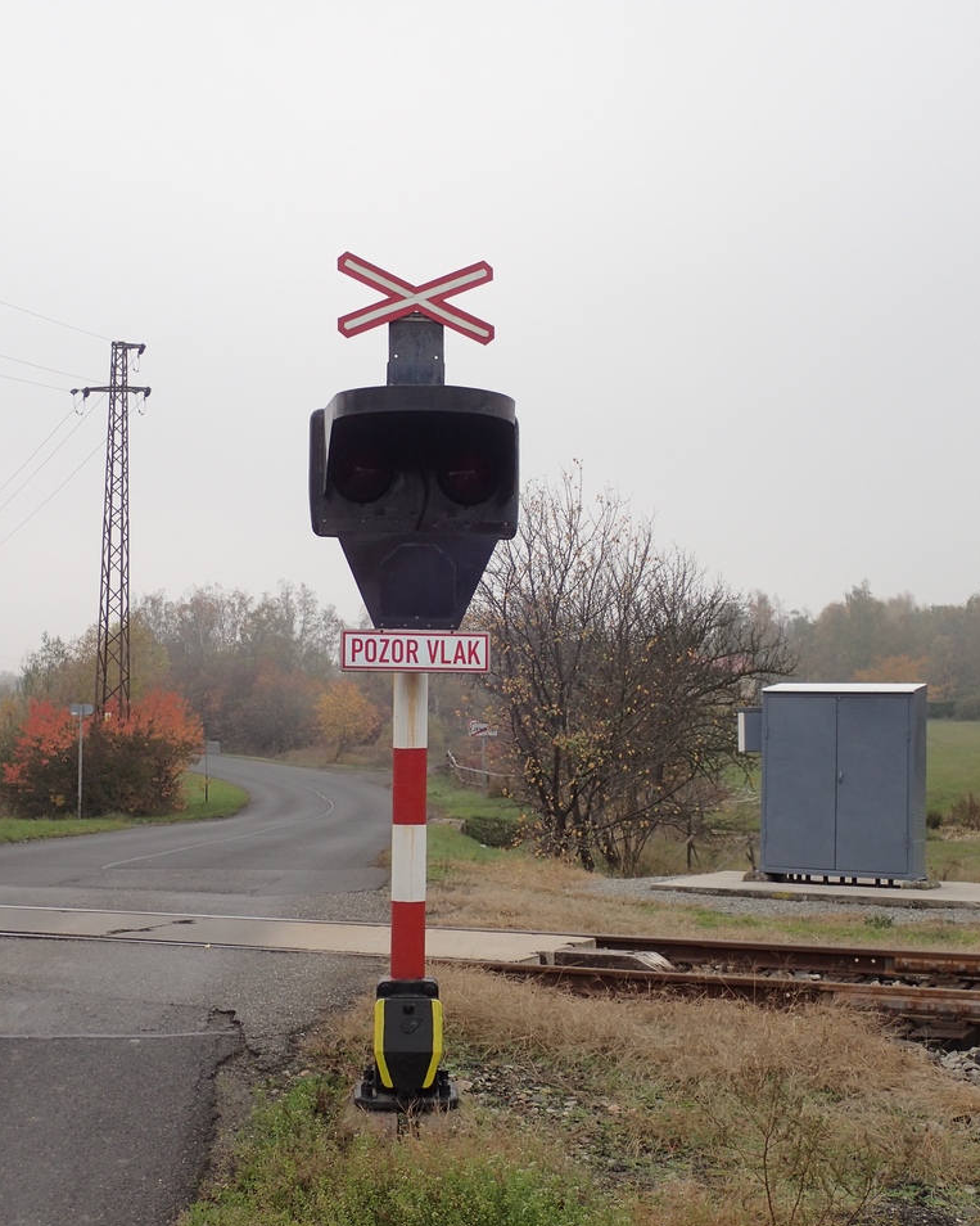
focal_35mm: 45
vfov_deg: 41.1
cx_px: 489
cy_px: 654
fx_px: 1632
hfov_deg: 33.4
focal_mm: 7.86
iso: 100
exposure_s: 1/500
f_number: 4
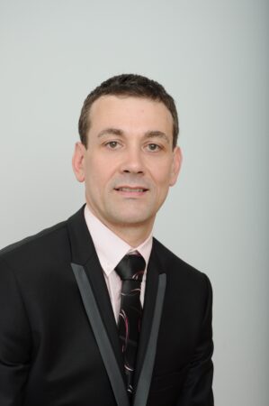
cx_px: 134
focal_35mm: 68
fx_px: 758
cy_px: 203
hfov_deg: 20.1
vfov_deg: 29.9
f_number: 9
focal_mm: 45
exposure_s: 1/200
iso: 200
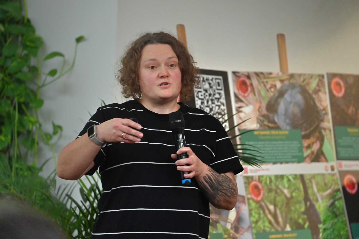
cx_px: 180
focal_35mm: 180
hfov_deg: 11.4
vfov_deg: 7.6
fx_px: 1795
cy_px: 120
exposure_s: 1/400
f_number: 2.8
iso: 3600
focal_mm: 180
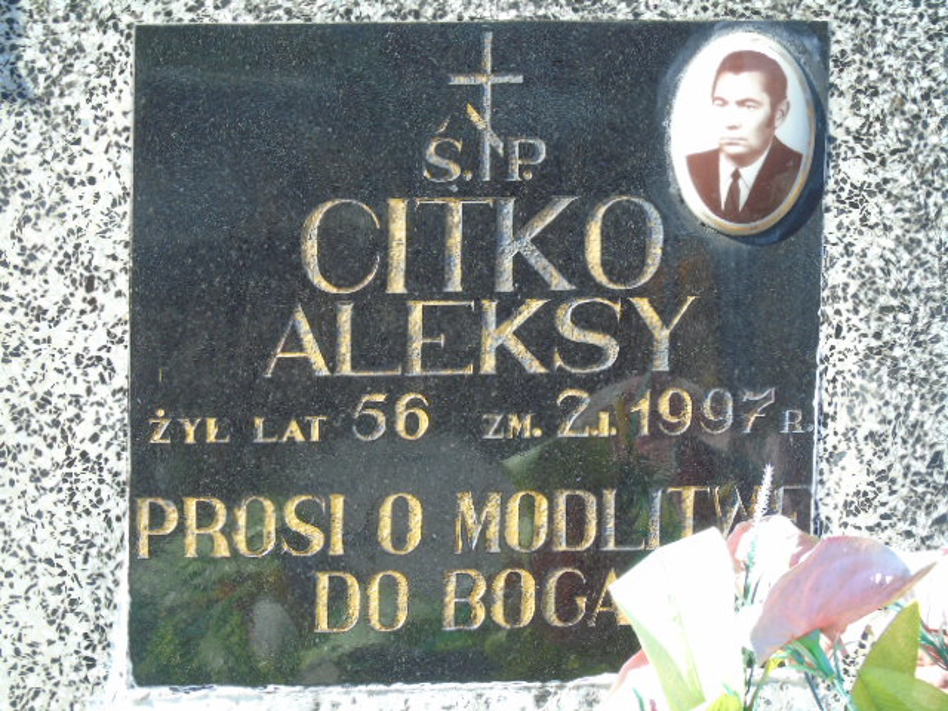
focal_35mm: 212
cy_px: 356
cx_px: 474
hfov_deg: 9.3
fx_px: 5806
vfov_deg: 7.0
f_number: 4.7
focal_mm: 38
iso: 100
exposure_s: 1/125
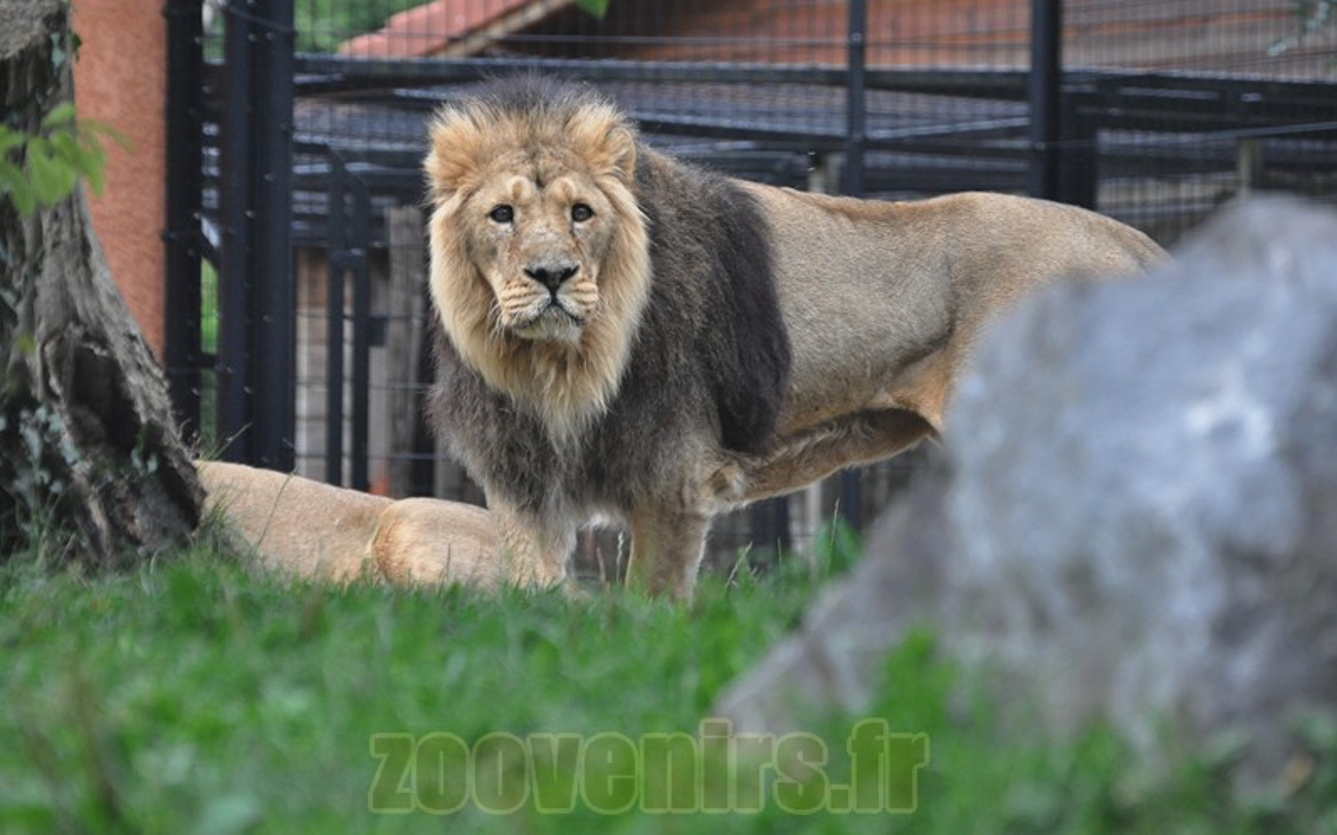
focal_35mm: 307
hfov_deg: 6.8
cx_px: 668
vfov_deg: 4.3
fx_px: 11183
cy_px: 402
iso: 1600
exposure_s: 1/500
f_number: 5.3
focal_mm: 200
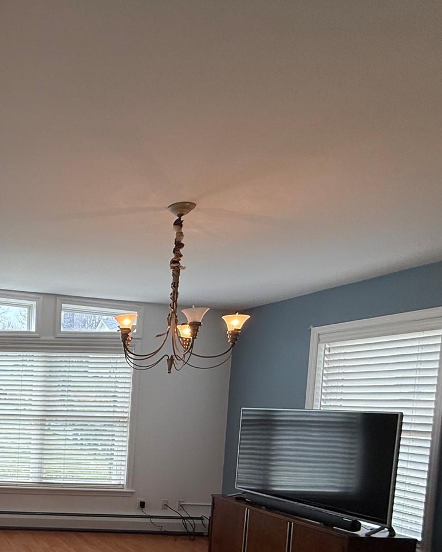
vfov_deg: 56.7
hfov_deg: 35.6
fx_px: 474
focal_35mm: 29
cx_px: -120
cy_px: 429
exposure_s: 1/175
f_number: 2.2
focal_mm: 2.22
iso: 50
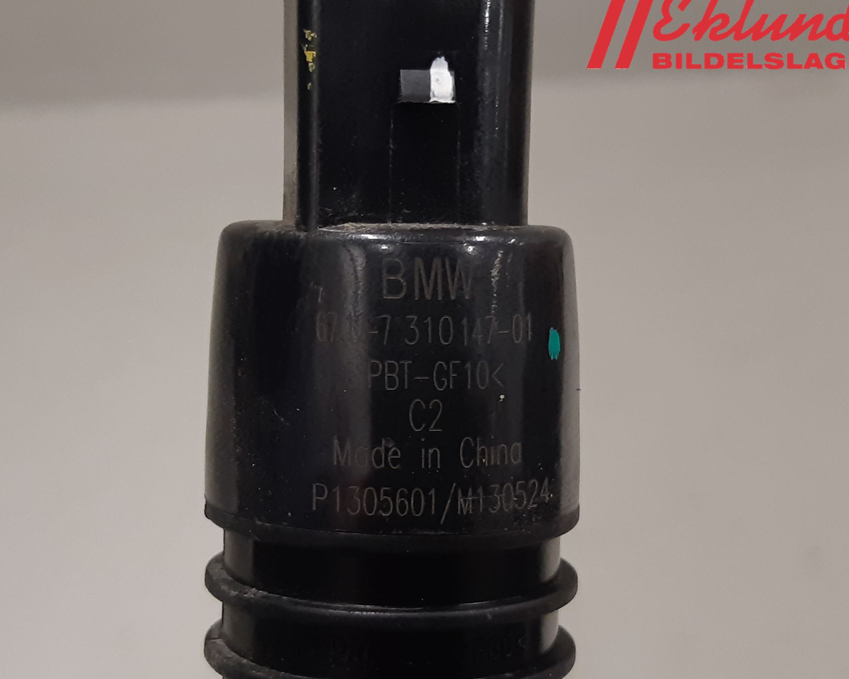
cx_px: 386
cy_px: 362
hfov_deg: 58.7
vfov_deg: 48.5
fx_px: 754
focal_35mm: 30
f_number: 1.7
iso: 125
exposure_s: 1/50
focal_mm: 3.93
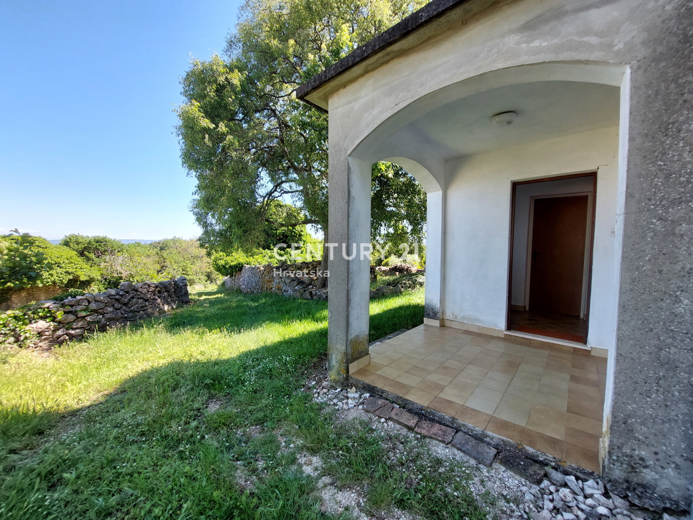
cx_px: 346
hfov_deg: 106.2
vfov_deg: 89.9
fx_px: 260
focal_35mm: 13
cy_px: 260
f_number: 2.2
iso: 50
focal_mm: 1.74
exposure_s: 1/241
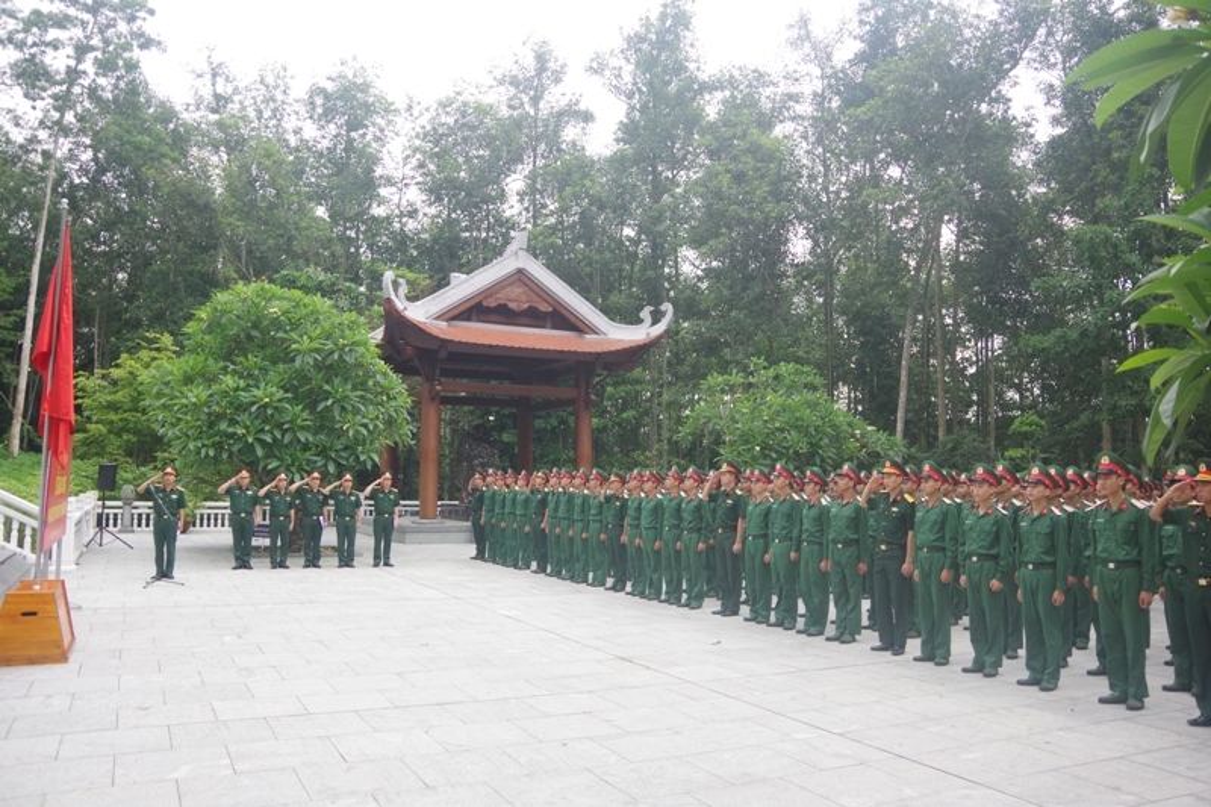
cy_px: 404
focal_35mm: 27
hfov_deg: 67.4
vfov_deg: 47.9
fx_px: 908
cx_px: 606
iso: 200
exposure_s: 1/100
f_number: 4.5
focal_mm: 18
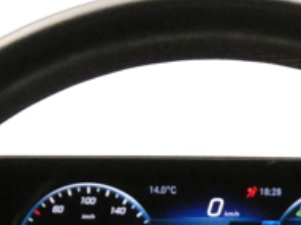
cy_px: 418
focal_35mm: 135
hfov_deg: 14.6
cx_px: 211
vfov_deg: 10.3
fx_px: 1172
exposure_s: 1/25
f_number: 3.4
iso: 1600
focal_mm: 5.8
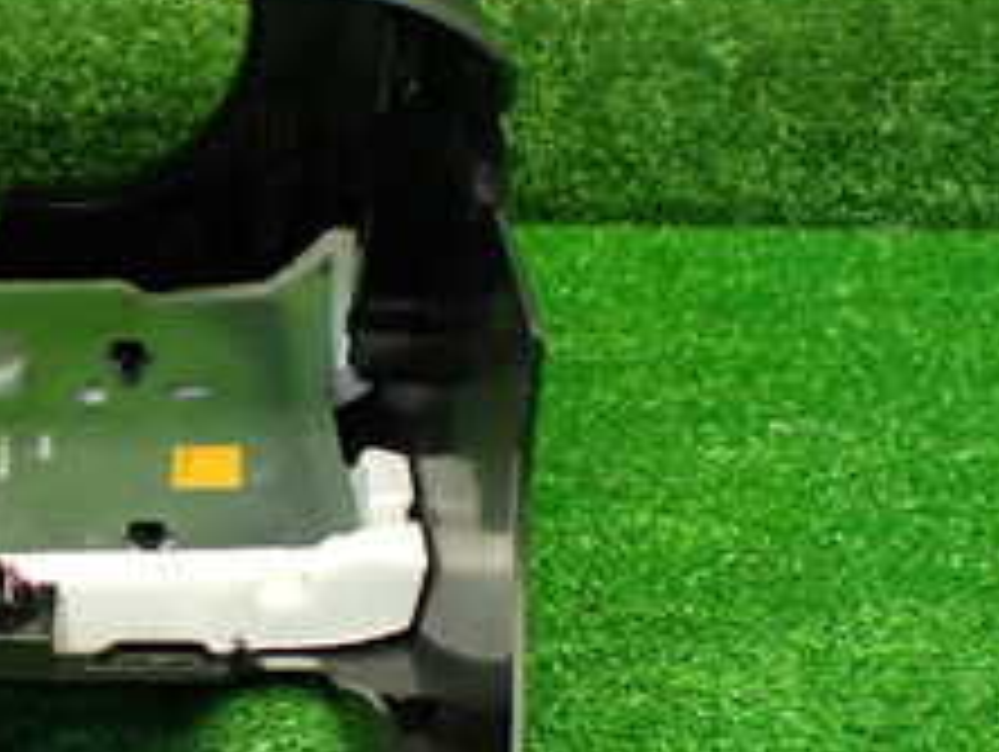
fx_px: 2340
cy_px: 513
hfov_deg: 23.5
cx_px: 104
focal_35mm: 81
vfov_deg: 18.2
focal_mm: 5.4
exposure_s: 1/125
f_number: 2.3
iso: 800
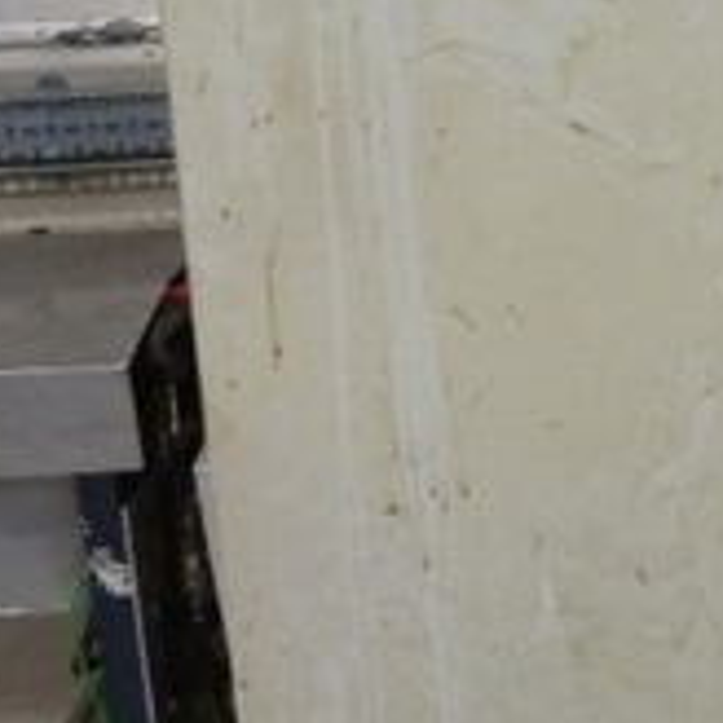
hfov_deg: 18.7
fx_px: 2032
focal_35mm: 86
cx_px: 952
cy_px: 375
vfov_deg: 20.2
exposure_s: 1/25
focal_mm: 4.1
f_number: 3.3
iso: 400
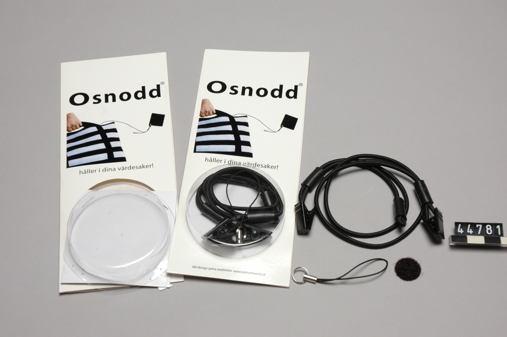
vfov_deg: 19.7
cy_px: 168
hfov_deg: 29.3
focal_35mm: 69
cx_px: 254
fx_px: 971
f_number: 9
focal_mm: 46
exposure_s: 1/4
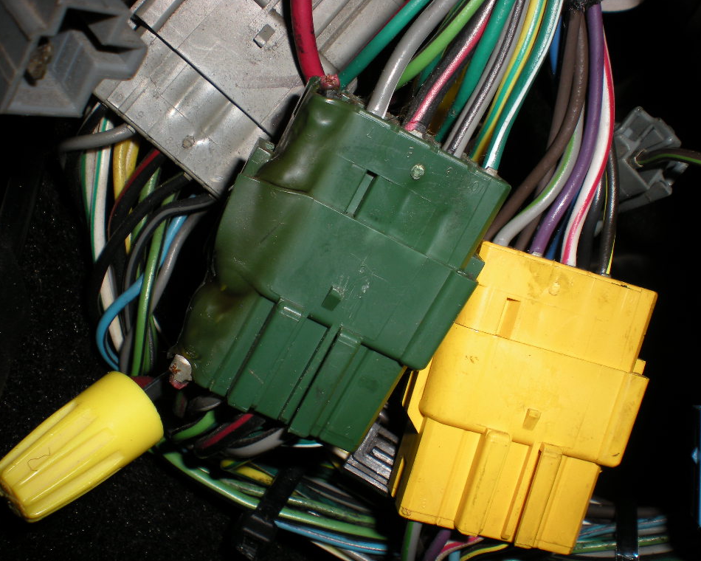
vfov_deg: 37.3
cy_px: 282
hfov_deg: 45.8
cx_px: 373
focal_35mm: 40
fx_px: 830
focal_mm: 6.3
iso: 64
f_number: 4.6
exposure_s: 1/60
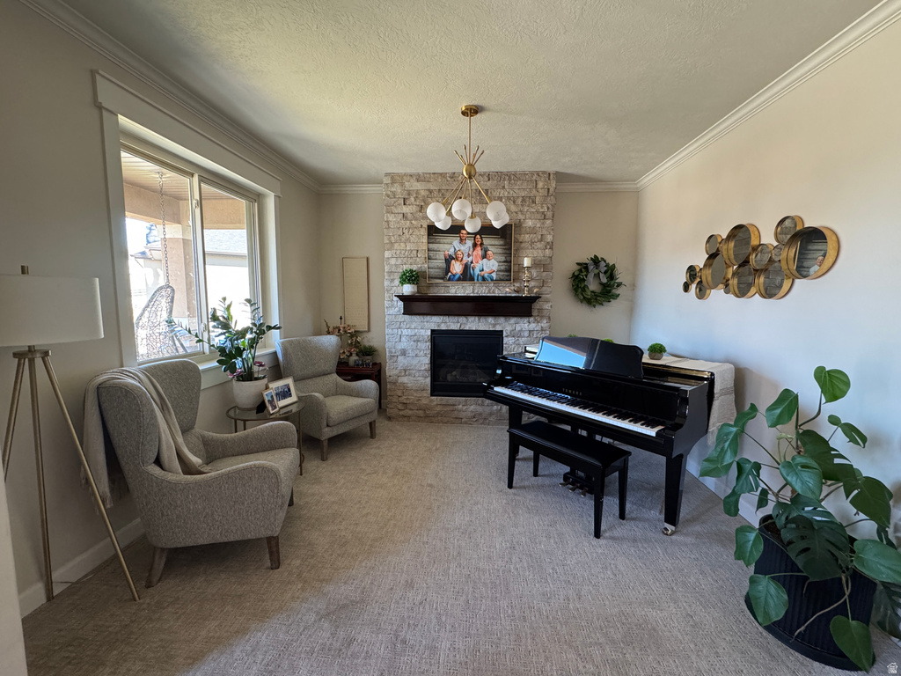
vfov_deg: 85.7
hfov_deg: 102.1
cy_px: 338
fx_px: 364
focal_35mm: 14
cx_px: 450
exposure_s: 1/60
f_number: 2.2
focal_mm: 2.22
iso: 320
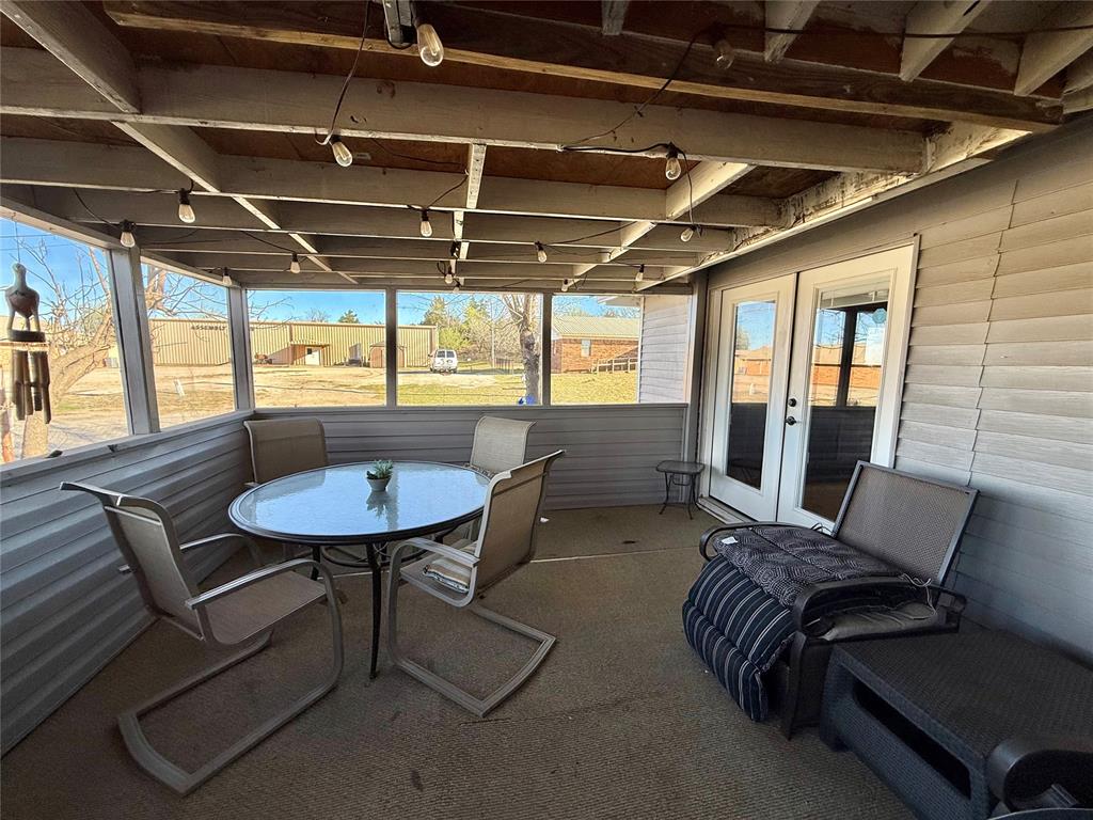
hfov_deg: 102.1
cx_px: 546
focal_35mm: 14
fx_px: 442
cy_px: 410
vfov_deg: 85.7
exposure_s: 1/205
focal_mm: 2.22
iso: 50
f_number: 2.2
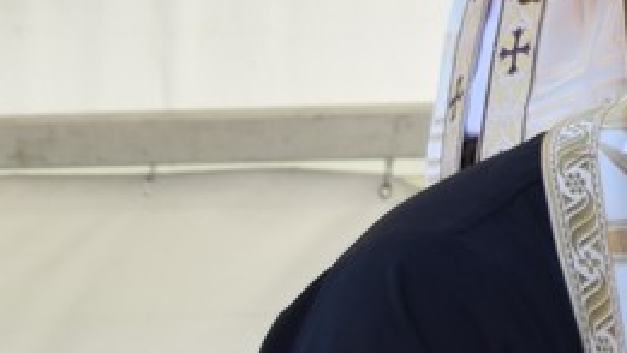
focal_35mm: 404
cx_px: 1792
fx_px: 6716
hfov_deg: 5.1
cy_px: -291
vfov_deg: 3.0
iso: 100
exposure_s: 1/80
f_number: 8
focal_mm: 35
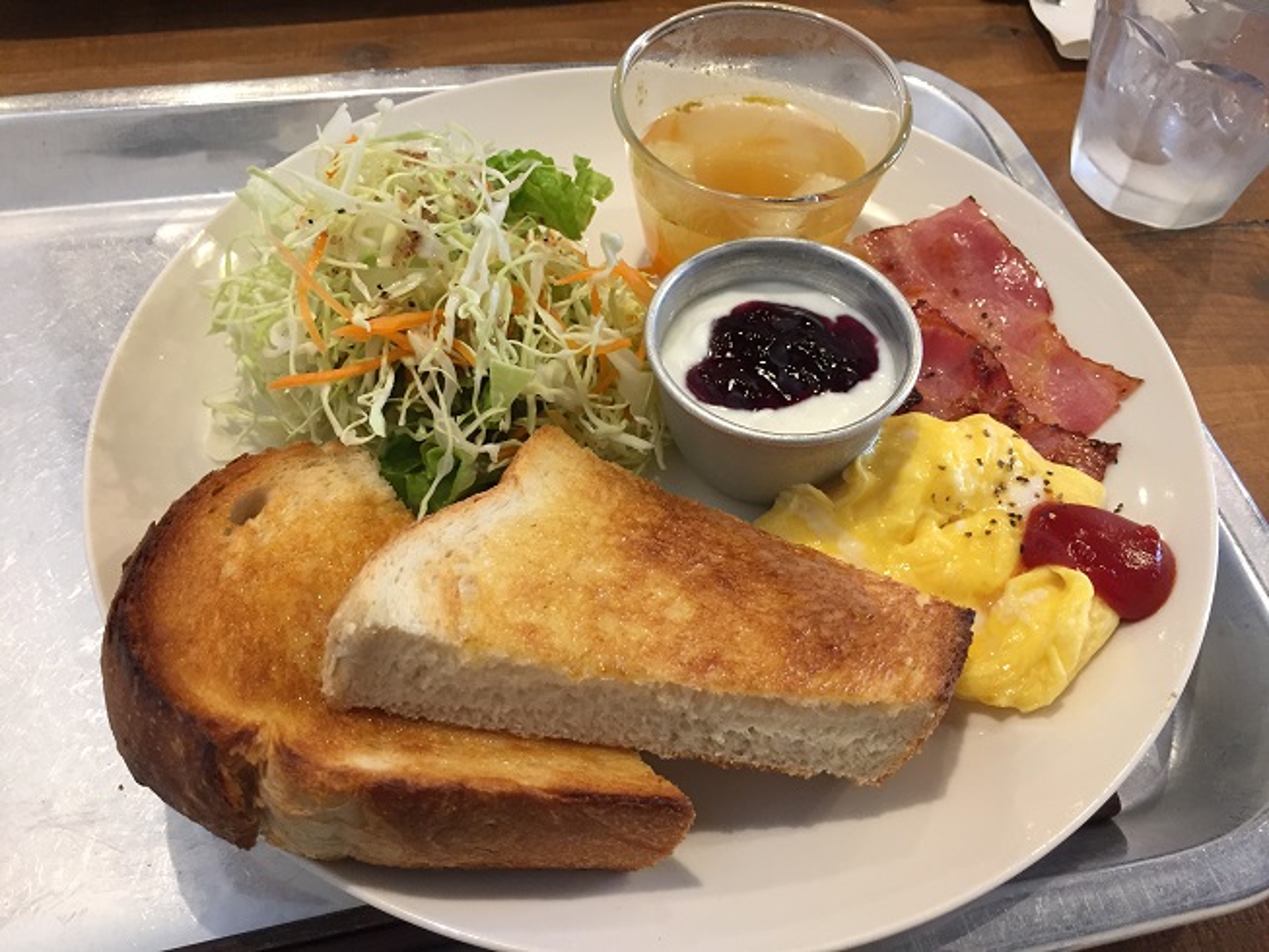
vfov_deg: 48.2
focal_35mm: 29
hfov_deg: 61.7
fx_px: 1063
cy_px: 476
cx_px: 634
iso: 125
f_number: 2.2
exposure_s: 1/30
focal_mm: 4.15
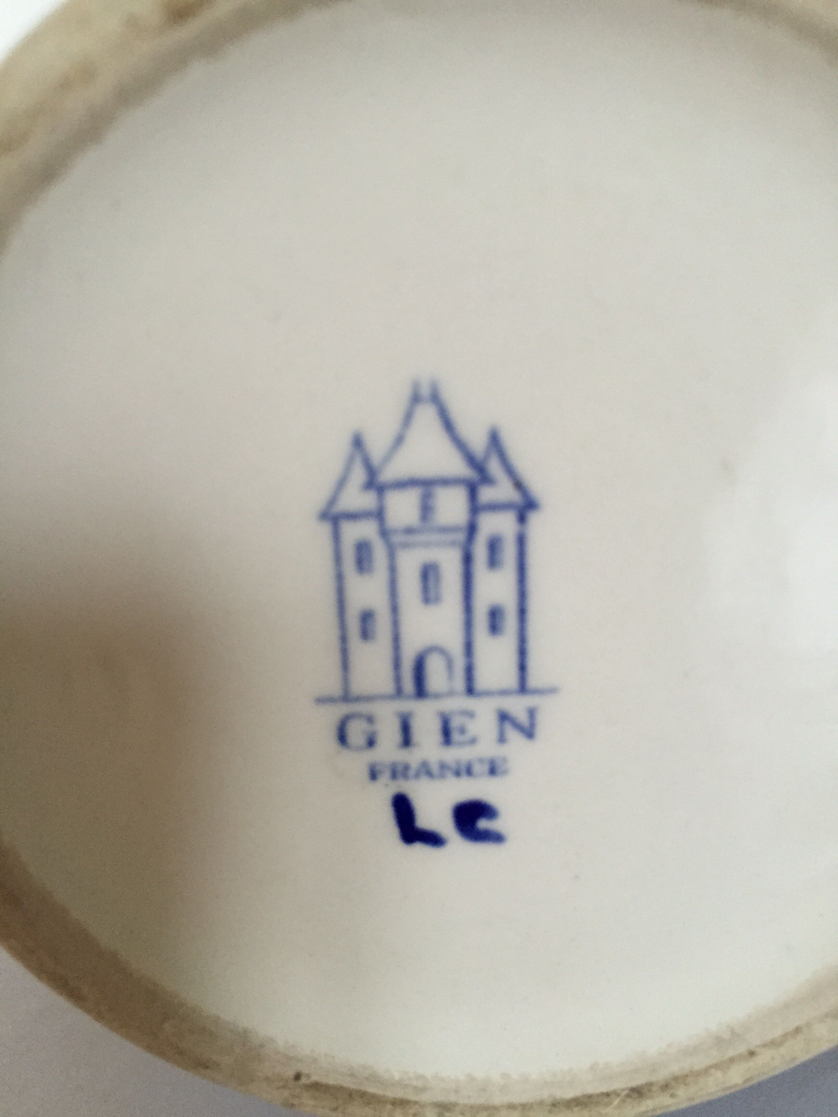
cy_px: 558
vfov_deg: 61.7
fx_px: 936
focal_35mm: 29
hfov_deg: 48.2
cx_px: 419
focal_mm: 4.15
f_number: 2.2
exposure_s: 1/30
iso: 160
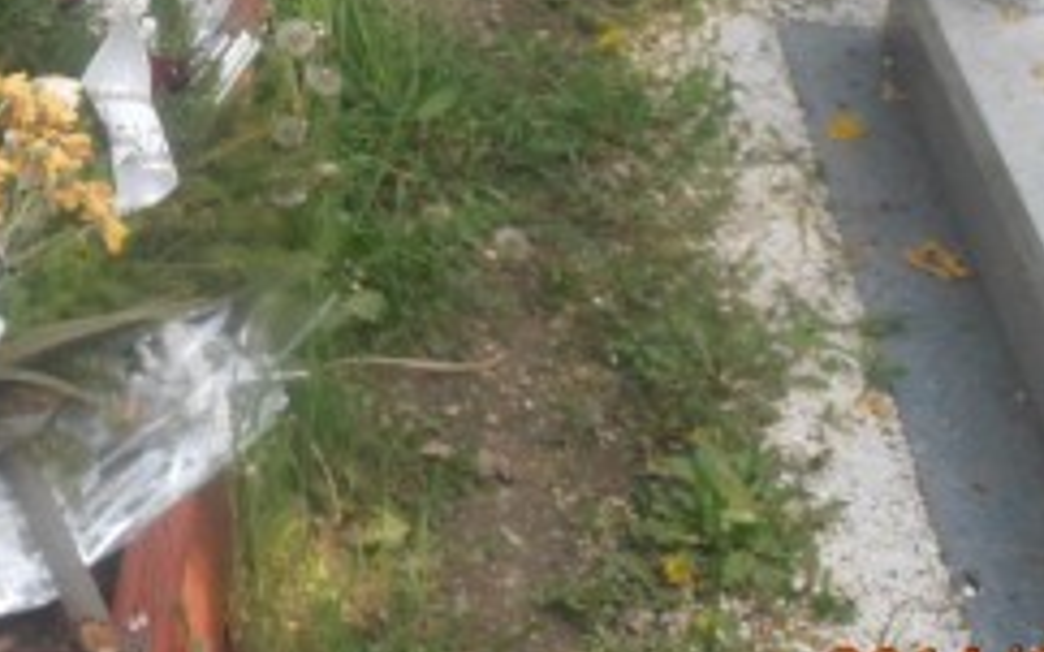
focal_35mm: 84
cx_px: 13
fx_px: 2389
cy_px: -138
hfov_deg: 23.7
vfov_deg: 15.0
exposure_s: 1/200
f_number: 3.5
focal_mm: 5.25
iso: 80
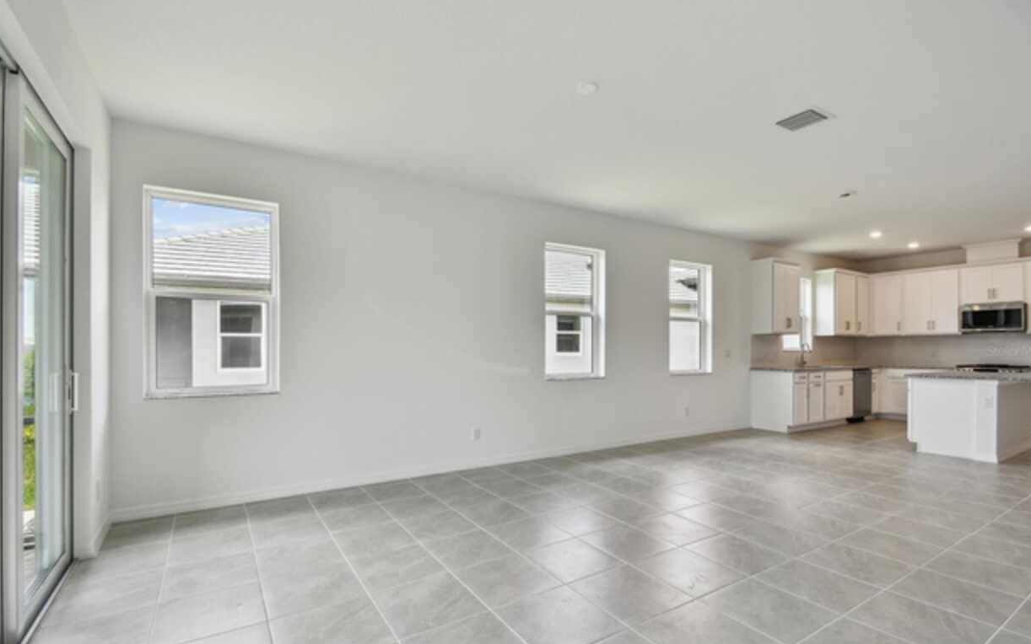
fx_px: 450
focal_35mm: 16
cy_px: 351
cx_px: 507
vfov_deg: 71.1
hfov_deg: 97.8
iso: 100
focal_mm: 10
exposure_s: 1/60
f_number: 7.1
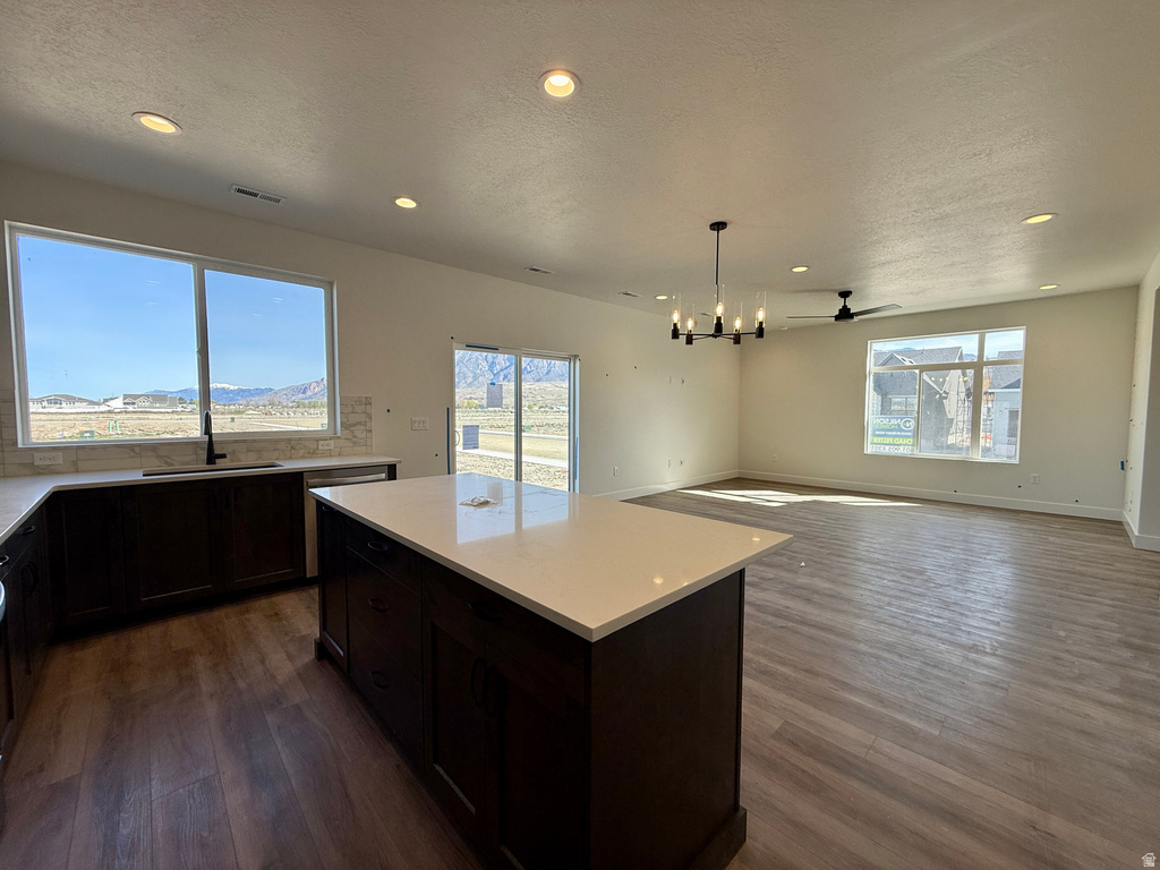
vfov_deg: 85.7
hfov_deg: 102.1
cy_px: 435
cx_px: 580
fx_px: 469
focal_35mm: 14
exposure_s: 1/313
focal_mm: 2.22
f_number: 2.2
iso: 64
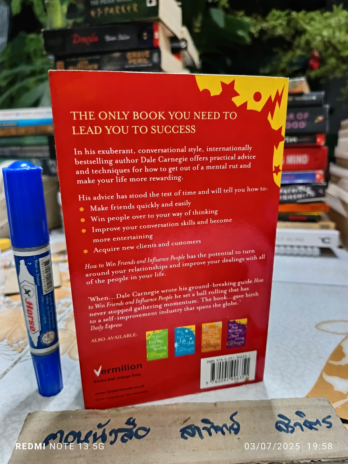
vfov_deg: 71.6
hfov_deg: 56.8
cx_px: 174
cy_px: 232
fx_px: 322
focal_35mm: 24
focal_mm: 5.31
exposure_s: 1/25
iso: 2024
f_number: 1.7
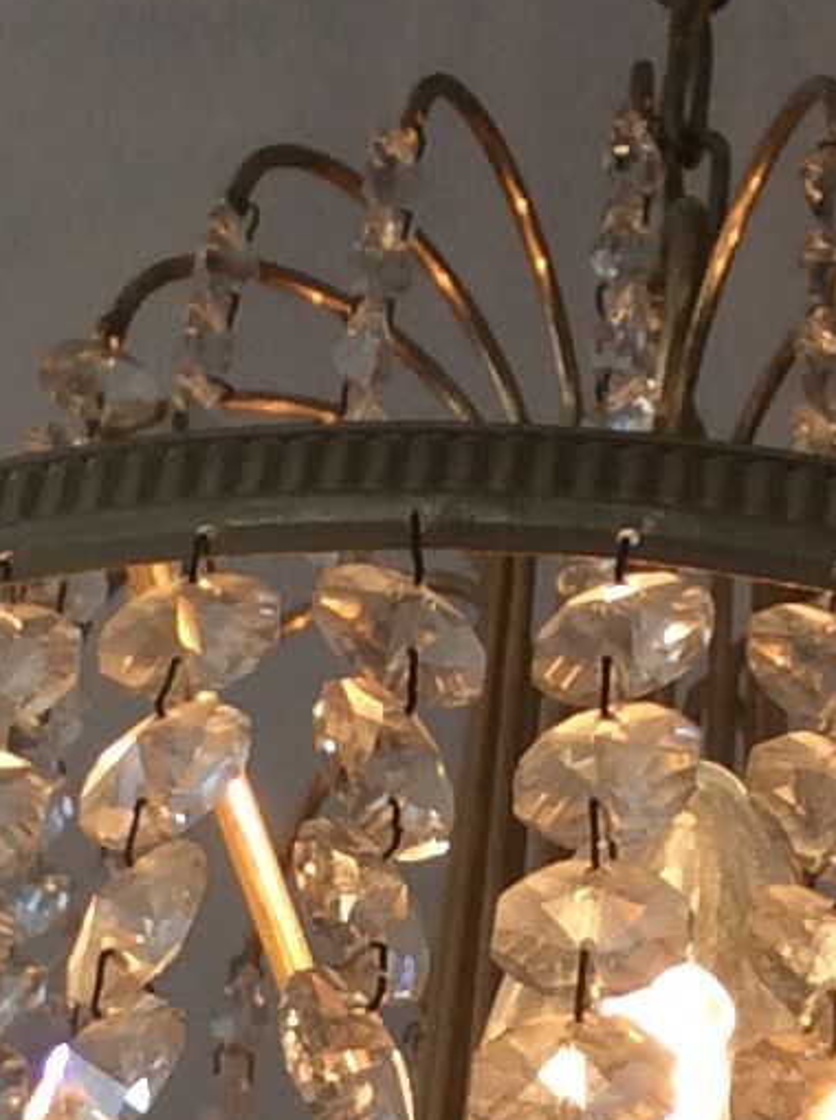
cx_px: 506
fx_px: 5264
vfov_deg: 12.0
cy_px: 1078
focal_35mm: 163
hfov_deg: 9.1
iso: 32
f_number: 2.4
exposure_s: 1/186
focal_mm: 3.3
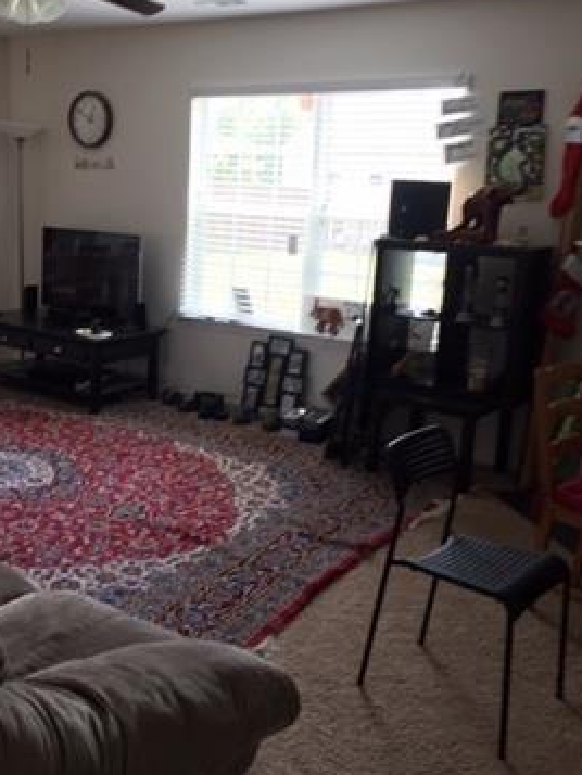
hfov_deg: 36.6
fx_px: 874
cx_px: 206
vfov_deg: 47.8
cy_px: 360
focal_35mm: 39
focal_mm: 4.15
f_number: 2.2
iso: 40
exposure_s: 1/30
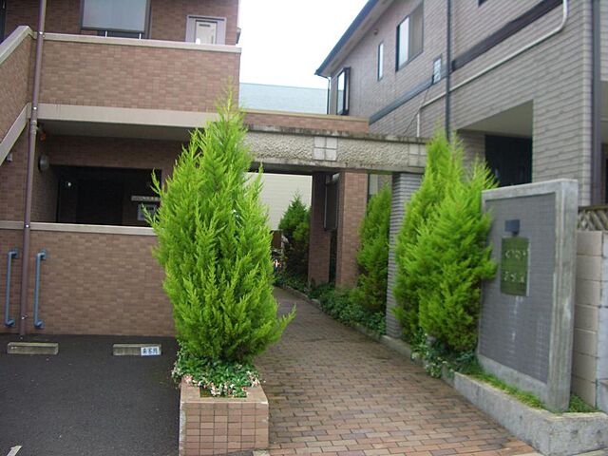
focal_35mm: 35
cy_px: 228
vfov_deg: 40.7
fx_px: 615
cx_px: 304
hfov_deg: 52.6
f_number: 2.6
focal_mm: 5.8
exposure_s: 1/320
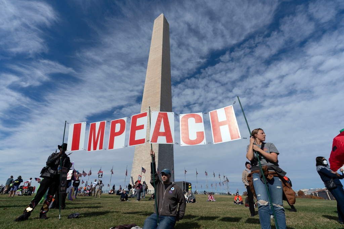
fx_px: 153
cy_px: 114
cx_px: 172
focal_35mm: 16
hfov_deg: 96.7
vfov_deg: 73.8
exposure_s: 1/2500
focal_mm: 16
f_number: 2.8
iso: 80
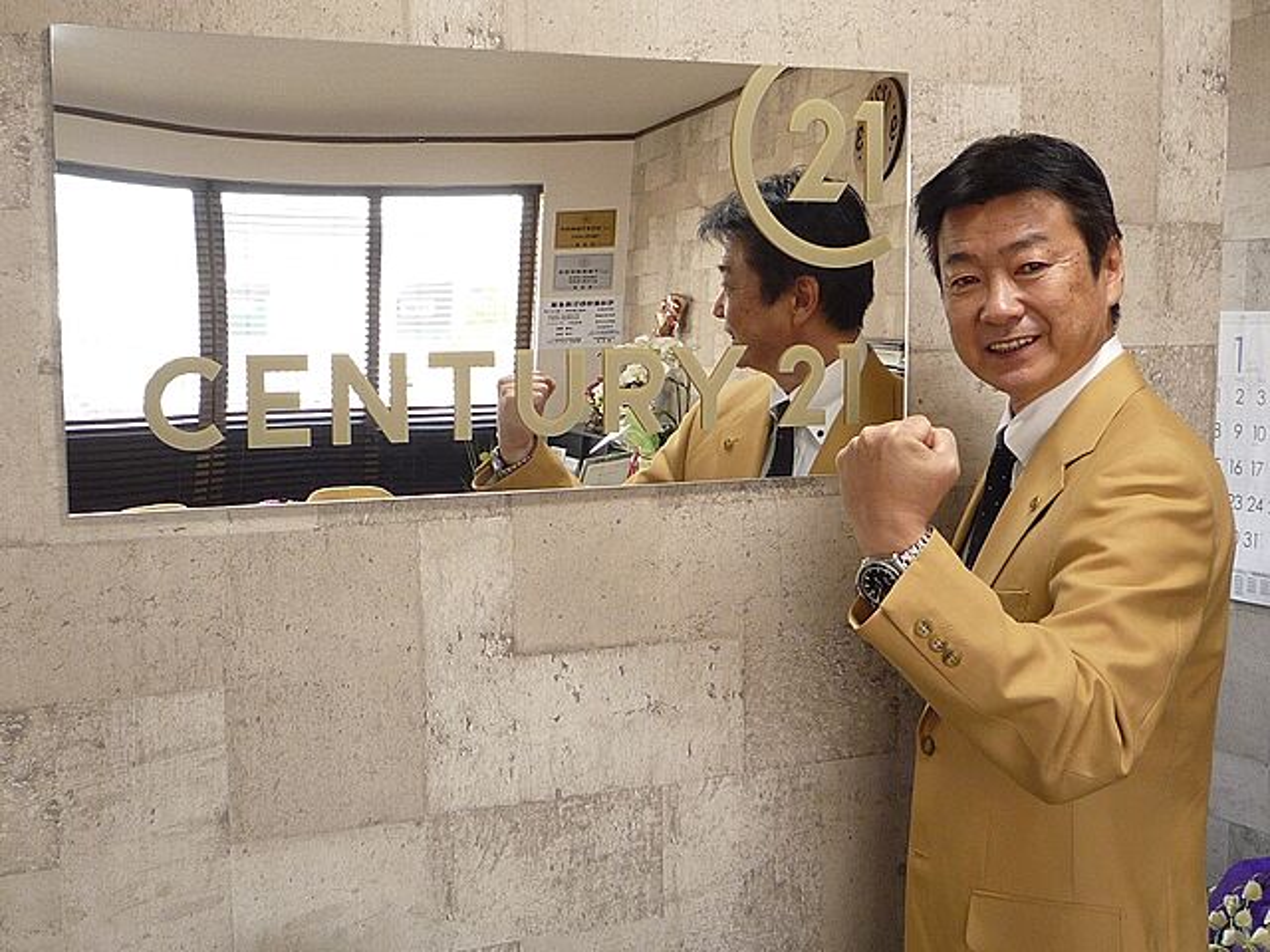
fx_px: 1651
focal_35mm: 45
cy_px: 476
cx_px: 635
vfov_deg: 32.2
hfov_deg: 42.1
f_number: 2.8
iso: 100
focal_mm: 4.4
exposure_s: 1/40
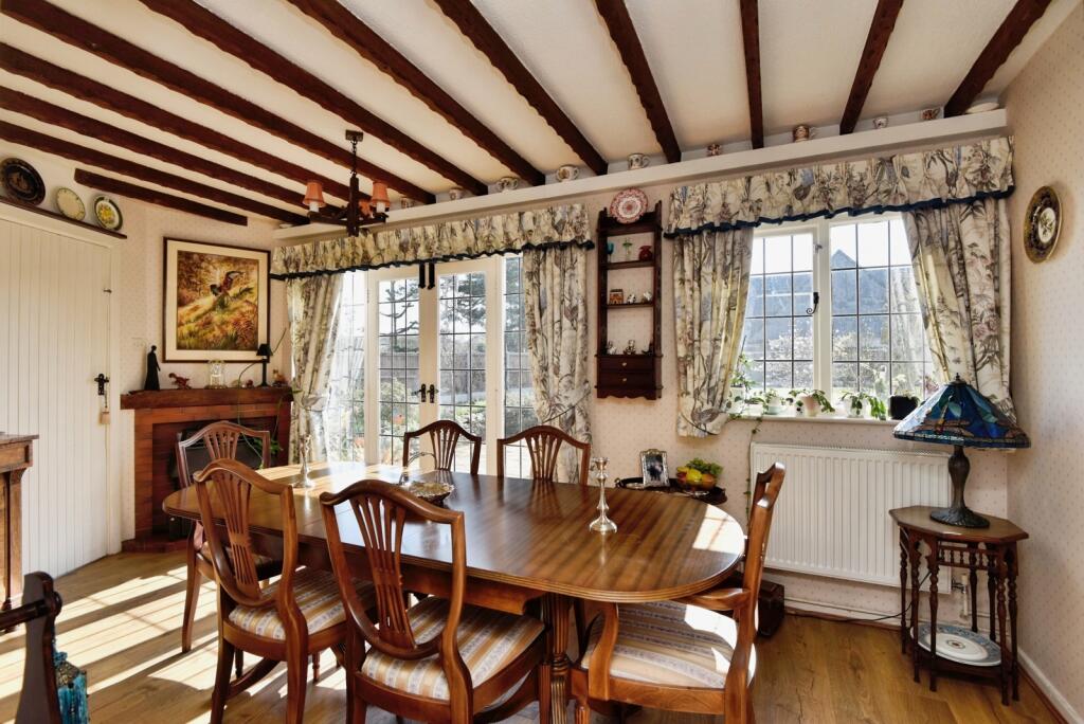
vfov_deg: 73.8
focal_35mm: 16
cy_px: 362
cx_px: 542
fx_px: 482
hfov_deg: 96.7
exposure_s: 1/250
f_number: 7.1
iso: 400
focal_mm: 16
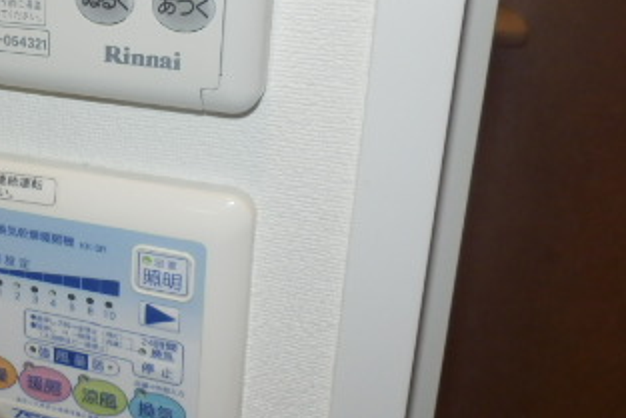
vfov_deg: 26.0
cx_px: 58
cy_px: 84
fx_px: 887
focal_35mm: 51
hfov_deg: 36.4
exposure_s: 1/30
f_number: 7.9
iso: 160
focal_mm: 4.2
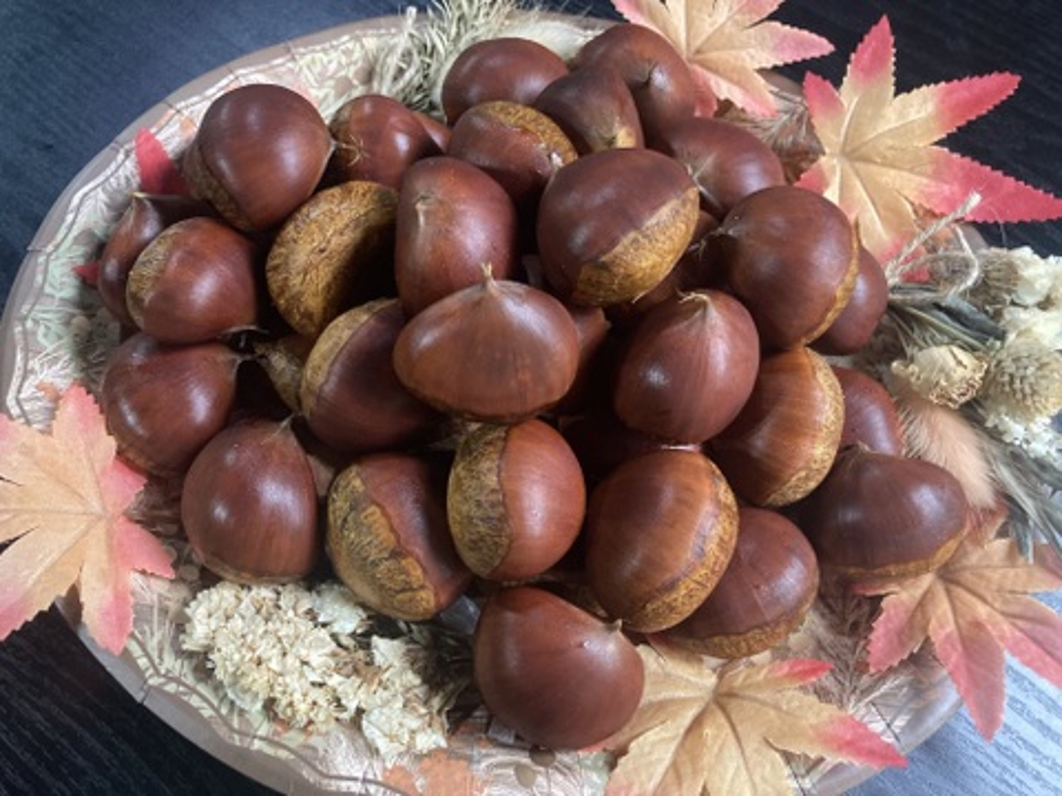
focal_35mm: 28
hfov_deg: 63.4
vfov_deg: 49.7
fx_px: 859
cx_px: 531
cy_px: 398
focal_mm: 3.99
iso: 400
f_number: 1.8
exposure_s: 1/30
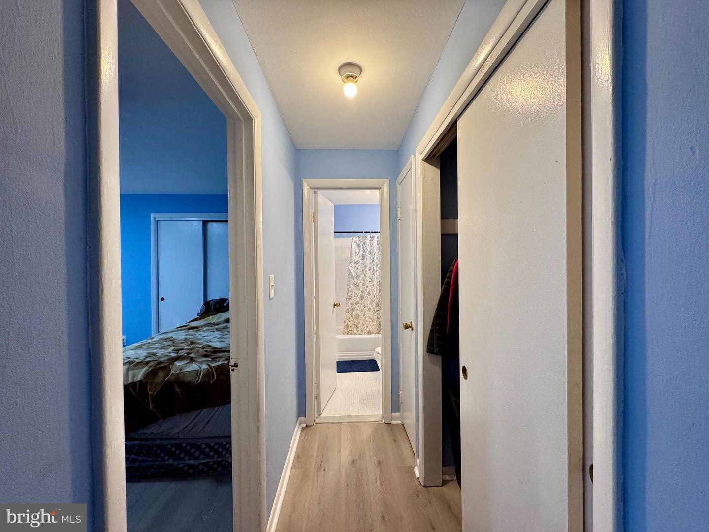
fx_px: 287
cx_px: 354
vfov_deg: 85.7
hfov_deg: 102.1
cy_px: 266
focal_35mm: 14
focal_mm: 2.22
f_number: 2.2
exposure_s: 1/120
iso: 200
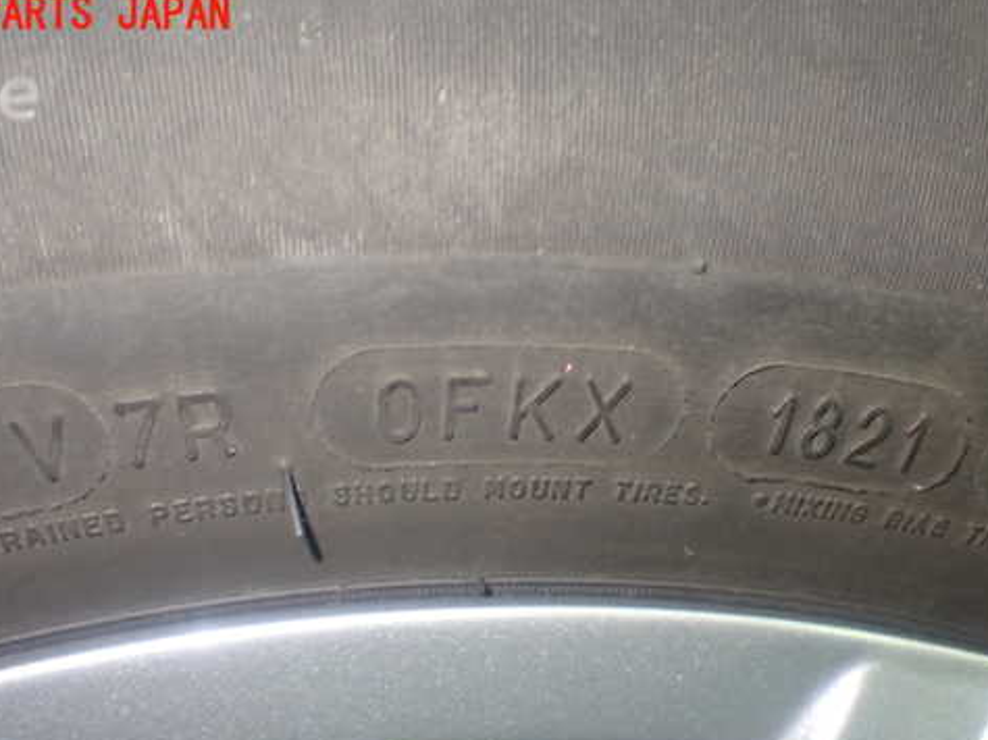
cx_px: 476
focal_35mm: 48
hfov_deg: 39.7
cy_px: 457
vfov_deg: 30.1
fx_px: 1370
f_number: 2.7
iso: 800
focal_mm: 6.83
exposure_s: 1/30
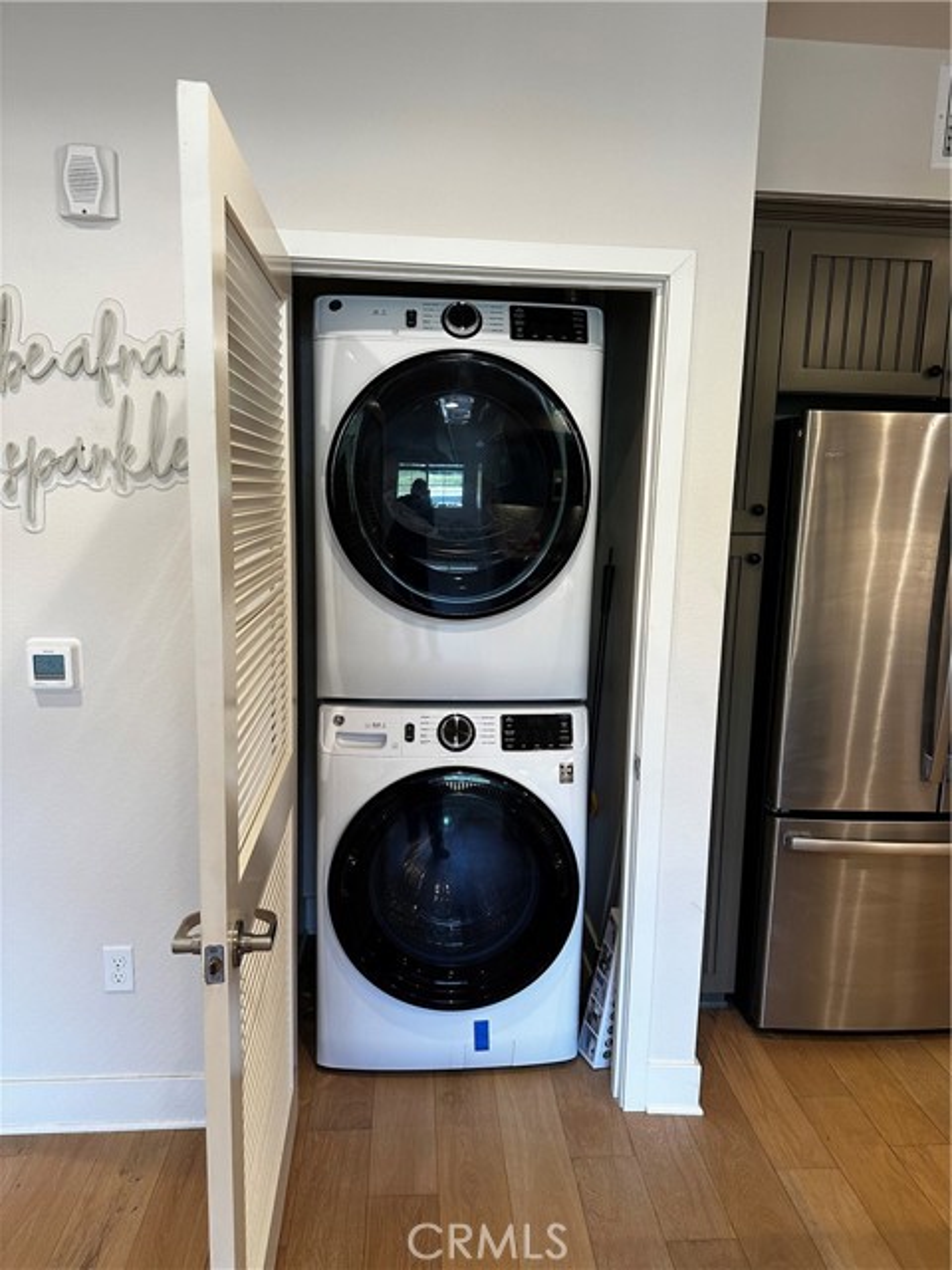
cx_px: 476
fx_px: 880
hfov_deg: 56.8
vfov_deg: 71.6
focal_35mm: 24
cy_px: 635
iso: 200
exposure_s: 1/120
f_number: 1.78
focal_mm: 6.86
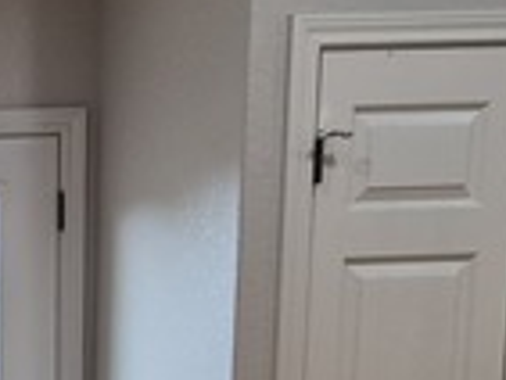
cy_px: 470
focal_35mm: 59
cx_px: -248
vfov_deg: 22.6
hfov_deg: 25.1
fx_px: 863
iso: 100
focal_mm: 1.74
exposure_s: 1/60
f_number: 2.2
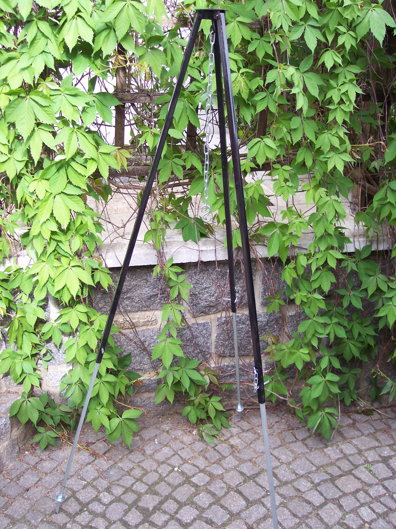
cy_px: 264
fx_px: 580
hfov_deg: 37.7
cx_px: 198
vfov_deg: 49.0
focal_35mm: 38
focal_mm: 8
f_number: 2.8
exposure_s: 1/180
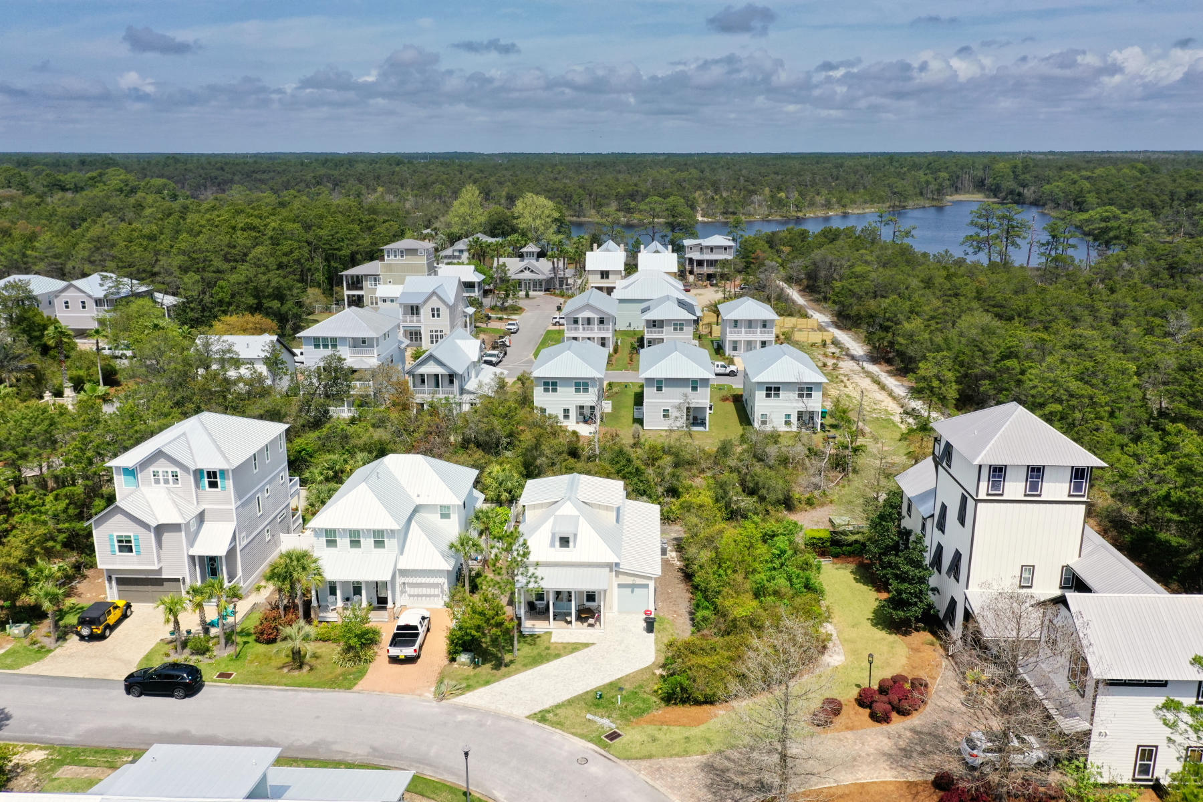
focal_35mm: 28
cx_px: 602
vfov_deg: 46.4
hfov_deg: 65.5
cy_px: 401
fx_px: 936
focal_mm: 10.26
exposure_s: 1/640
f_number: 6.3
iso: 100
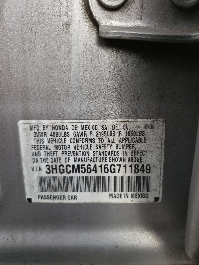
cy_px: 132
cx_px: 100
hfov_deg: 53.1
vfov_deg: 67.3
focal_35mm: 26
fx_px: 199
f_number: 1.5
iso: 50
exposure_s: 1/1000
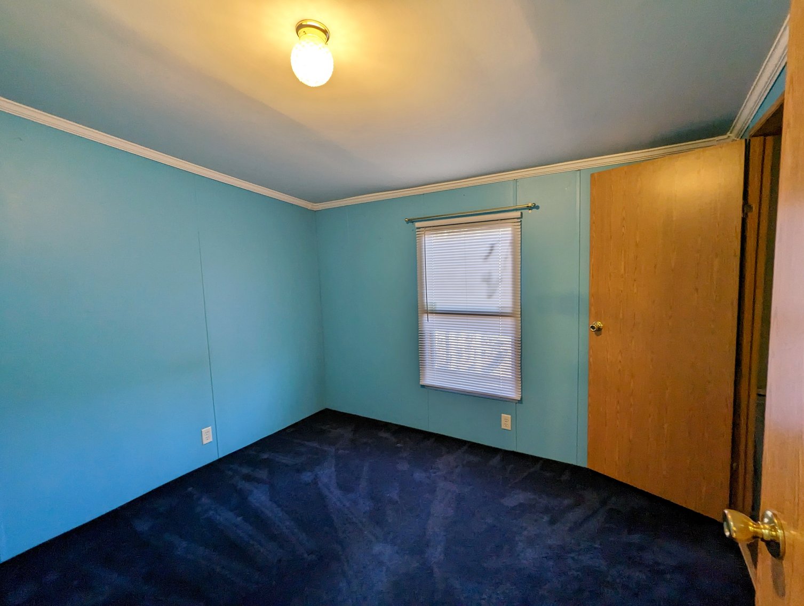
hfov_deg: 94.4
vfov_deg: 78.3
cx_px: 402
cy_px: 303
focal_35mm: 16
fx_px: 372
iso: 73
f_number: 2.2
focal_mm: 2.35
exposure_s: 1/40
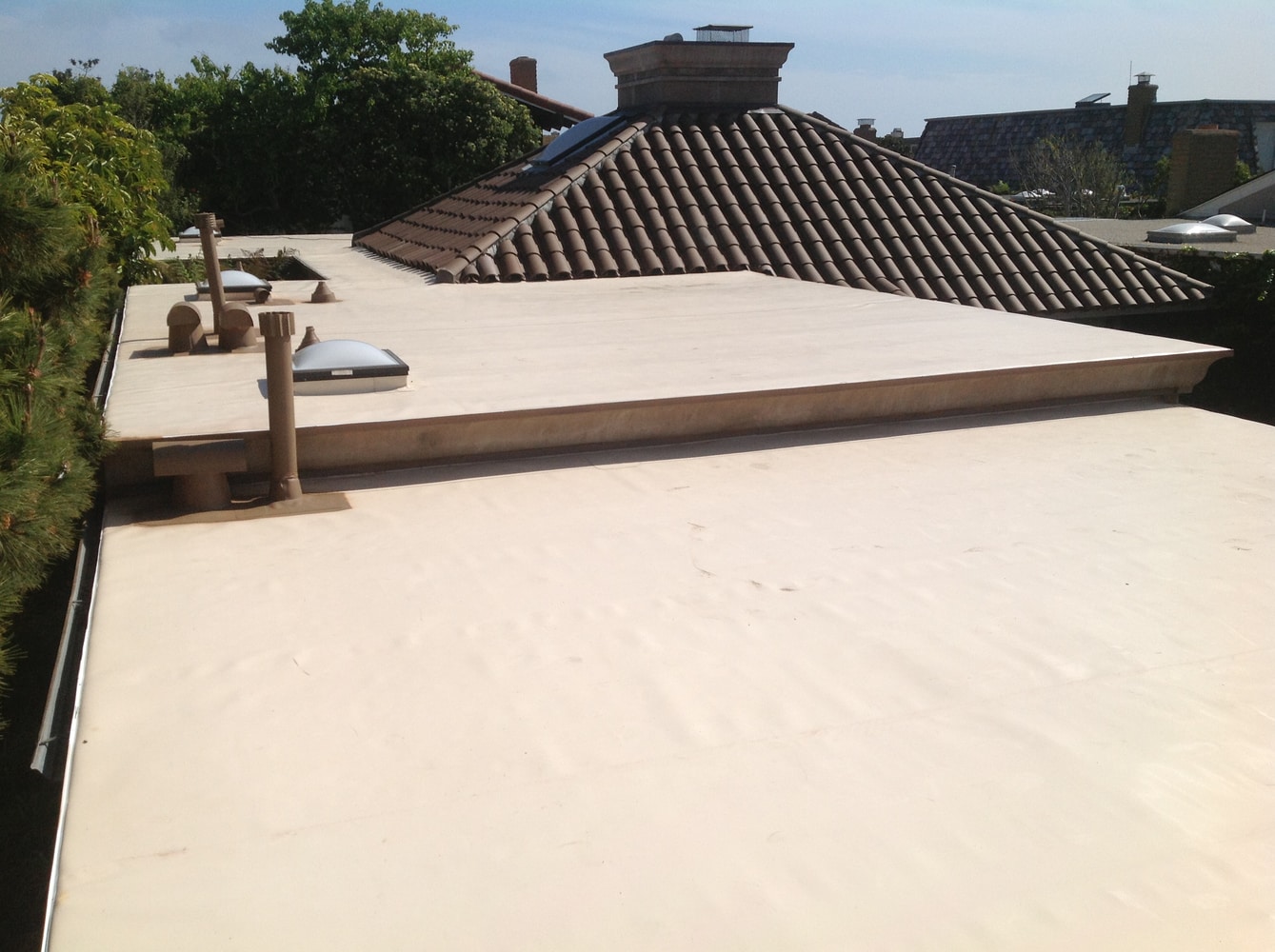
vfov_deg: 40.6
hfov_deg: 52.7
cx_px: 638
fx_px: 1287
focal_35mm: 35
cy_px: 476
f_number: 2.4
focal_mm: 4.28
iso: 50
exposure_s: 1/4329
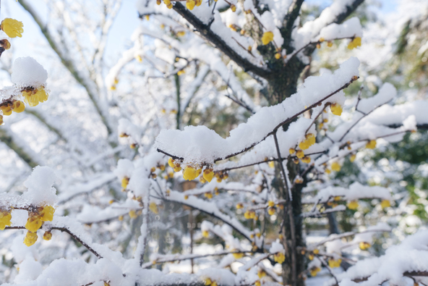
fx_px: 416
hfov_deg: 54.4
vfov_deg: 37.9
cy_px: 143
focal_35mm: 35
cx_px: 214
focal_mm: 35
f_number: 8
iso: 100
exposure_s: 1/250
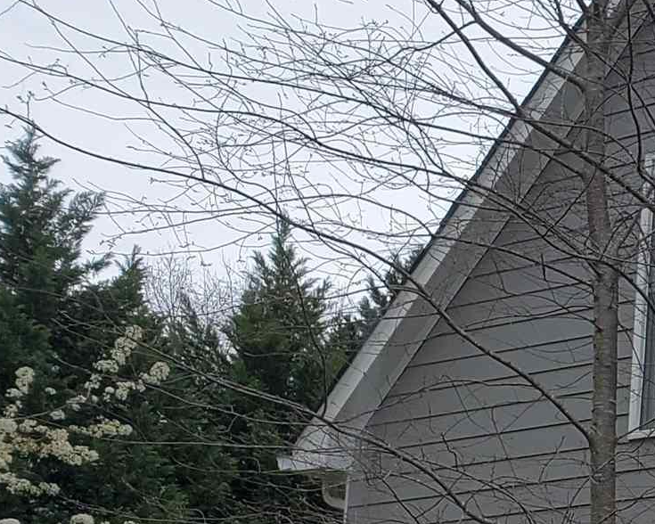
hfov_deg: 15.0
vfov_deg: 13.7
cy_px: 760
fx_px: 2055
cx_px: 1273
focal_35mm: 106
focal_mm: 4.3
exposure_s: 1/417
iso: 50
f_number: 2.4
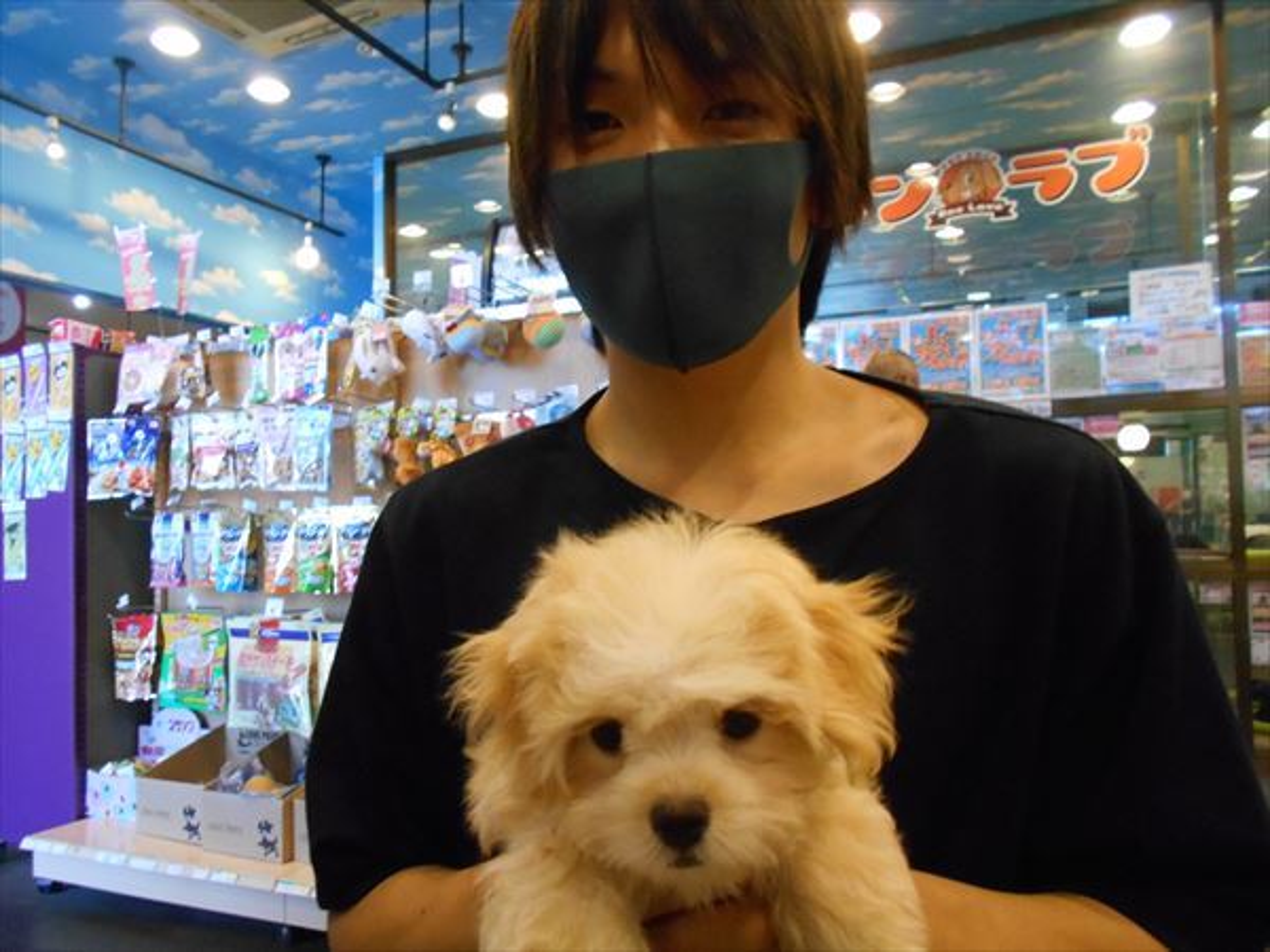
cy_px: 476
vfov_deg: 53.1
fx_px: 954
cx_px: 635
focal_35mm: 26
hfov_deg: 67.3
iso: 800
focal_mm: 4.6
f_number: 3.2
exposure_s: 1/100
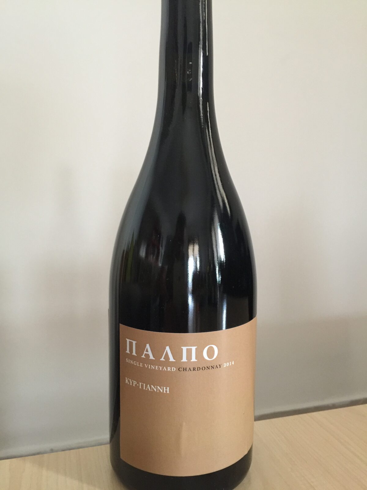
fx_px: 410
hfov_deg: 48.2
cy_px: 245
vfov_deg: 61.7
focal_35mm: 29
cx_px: 184
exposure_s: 1/17
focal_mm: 4.15
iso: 160
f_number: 2.2
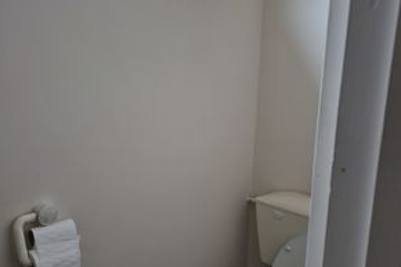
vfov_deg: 39.9
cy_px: 144
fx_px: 367
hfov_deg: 57.2
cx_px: 203
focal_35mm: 33
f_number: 1.8
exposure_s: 1/100
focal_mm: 5.4
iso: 200
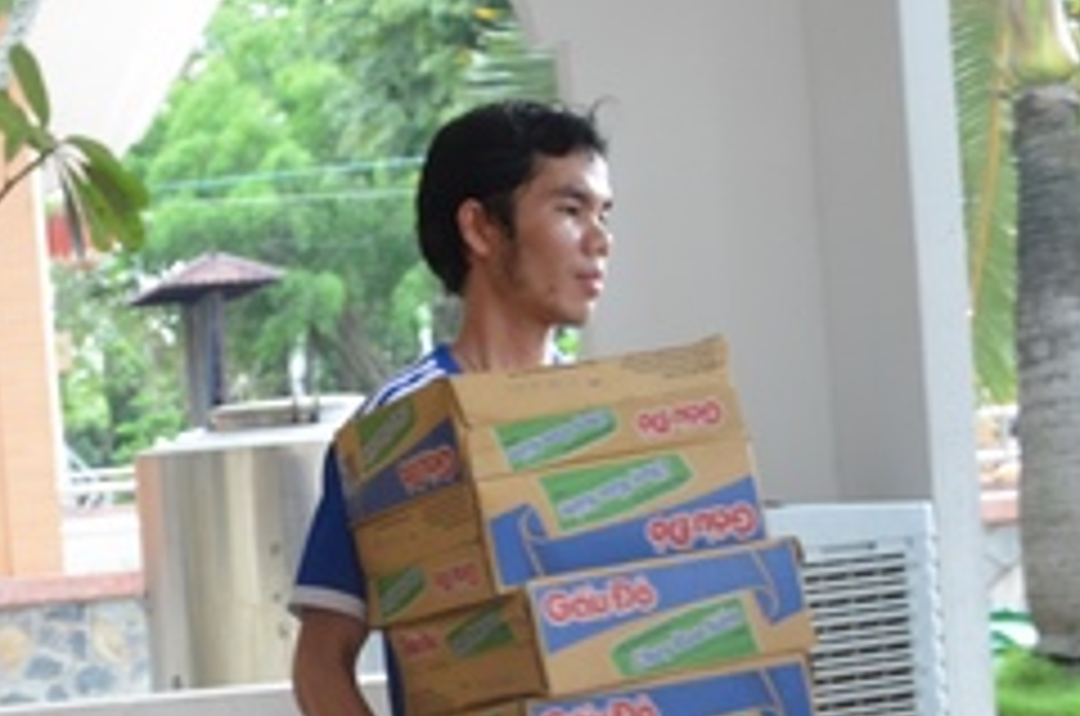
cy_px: 565
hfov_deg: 22.2
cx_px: -184
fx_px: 2556
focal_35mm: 85
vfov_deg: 15.8
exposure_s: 1/100
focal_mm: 21
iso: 1000
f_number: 5
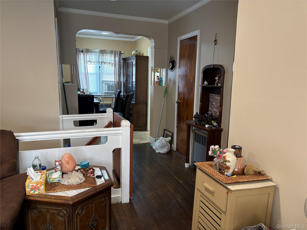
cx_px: 154
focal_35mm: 26
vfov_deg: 53.1
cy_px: 115
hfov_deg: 67.3
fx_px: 231
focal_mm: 5.96
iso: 200
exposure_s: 1/60
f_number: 1.6
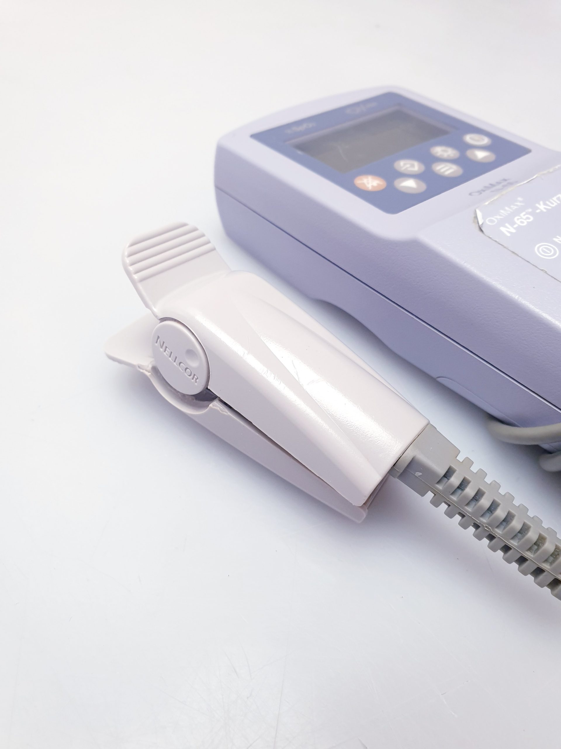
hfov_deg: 53.1
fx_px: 562
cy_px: 374
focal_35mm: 26
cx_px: 280
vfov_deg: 67.3
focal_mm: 4.3
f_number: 2.4
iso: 160
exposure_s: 1/50
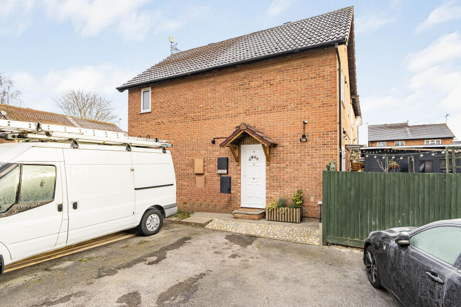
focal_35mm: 17
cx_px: 267
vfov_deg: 70.3
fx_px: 218
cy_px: 138
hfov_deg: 92.5
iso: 320
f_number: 9
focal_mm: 13
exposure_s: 1/100
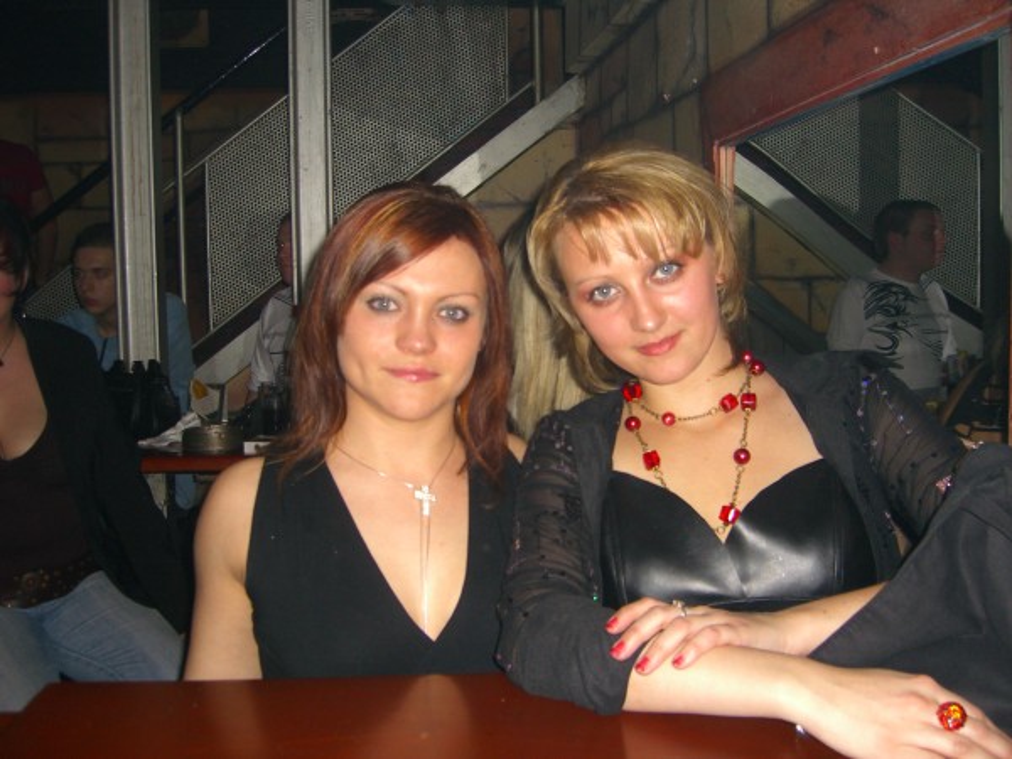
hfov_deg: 49.0
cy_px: 380
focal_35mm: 38
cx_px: 506
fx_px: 1111
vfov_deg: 37.7
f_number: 2.8
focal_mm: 7.9
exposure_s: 1/60
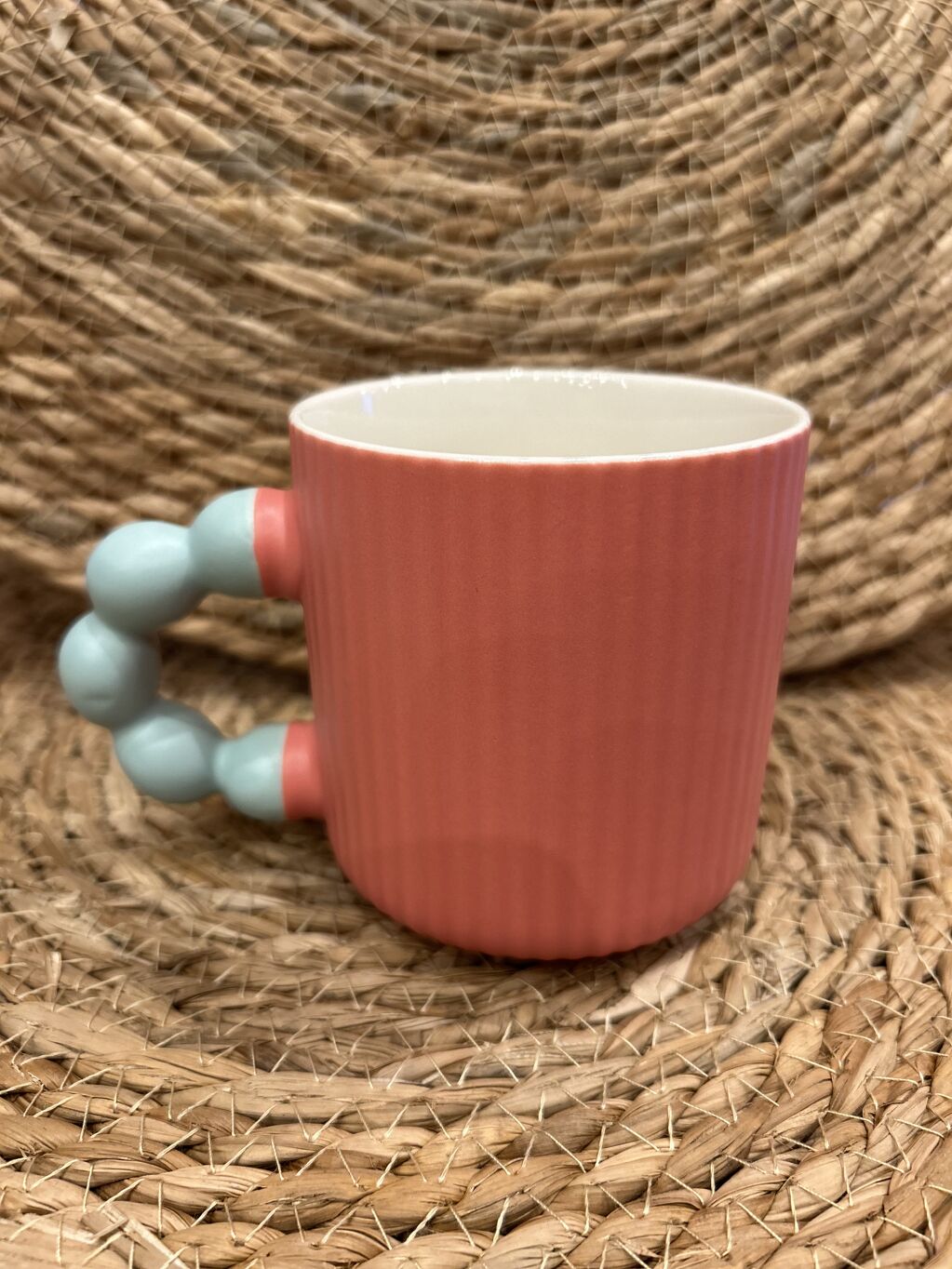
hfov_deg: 53.1
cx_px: 476
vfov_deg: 67.3
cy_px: 634
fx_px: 953
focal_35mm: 26
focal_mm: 5.7
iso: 160
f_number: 1.5
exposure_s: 1/50
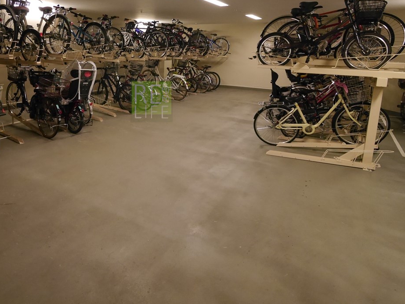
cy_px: 101
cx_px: 152
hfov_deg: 68.3
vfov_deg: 53.8
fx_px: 292
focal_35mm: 25
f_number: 4
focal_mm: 9
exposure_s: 1/60
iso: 1600
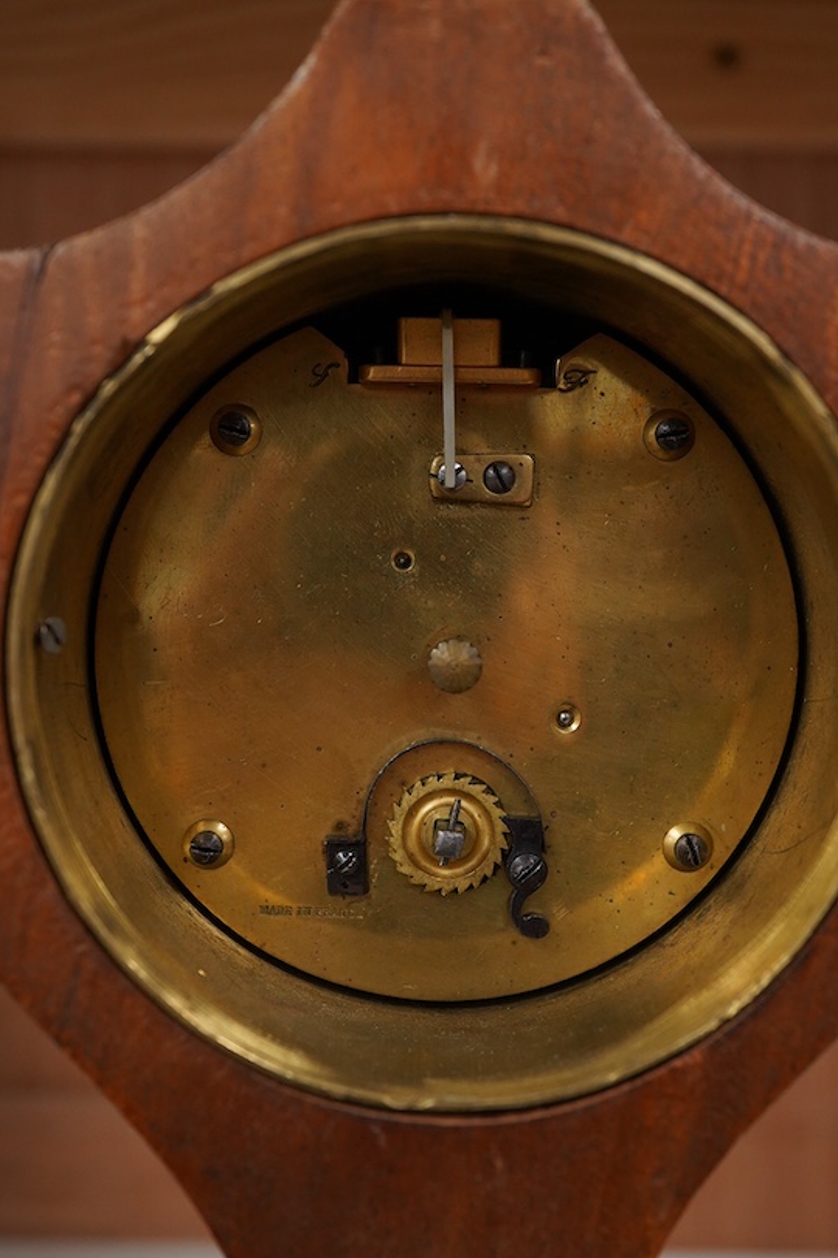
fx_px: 1746
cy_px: 693
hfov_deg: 27.0
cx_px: 458
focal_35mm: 50
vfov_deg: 39.6
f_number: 8
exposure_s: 1/125
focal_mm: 30
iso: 1250
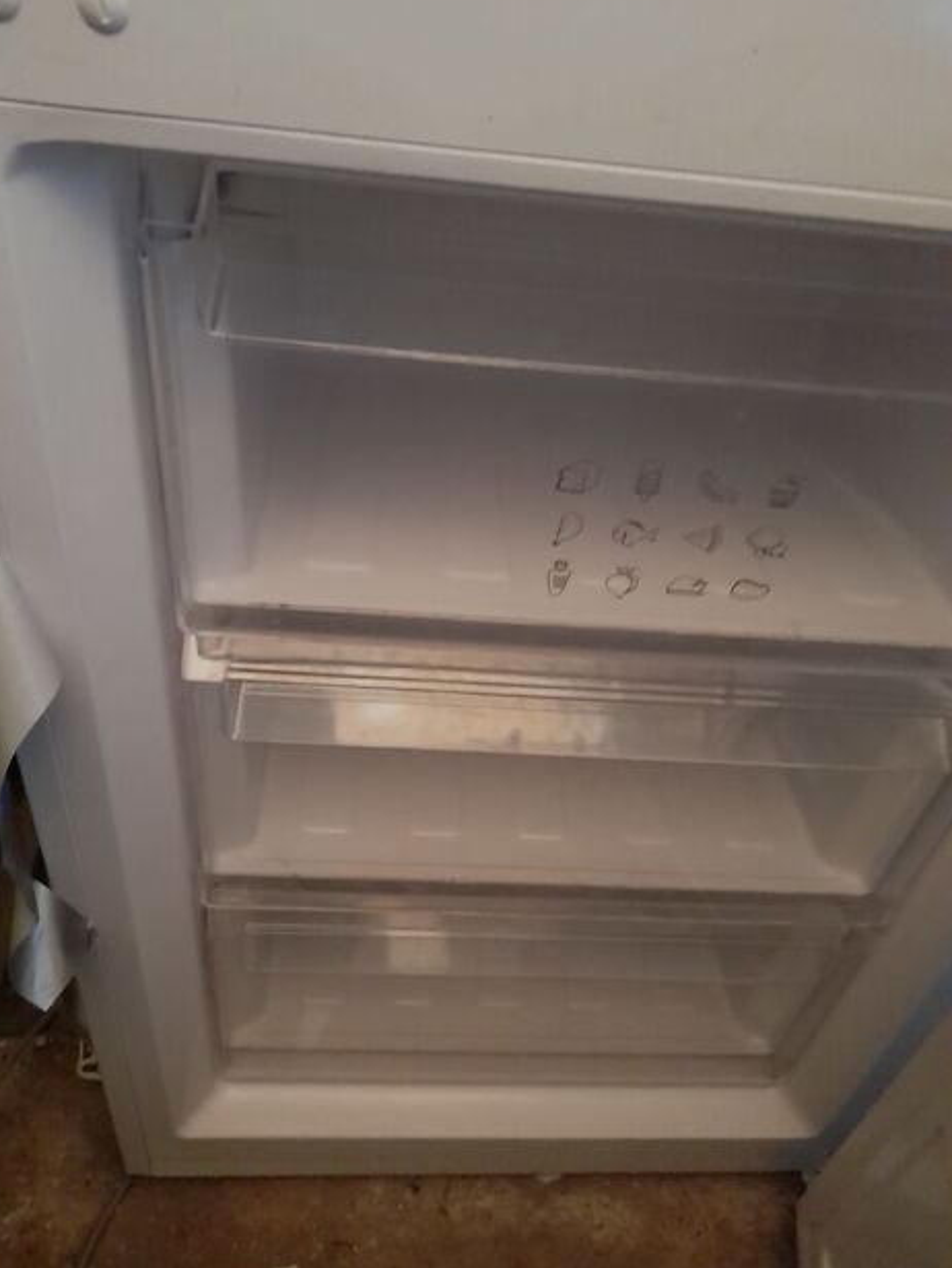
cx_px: 462
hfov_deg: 53.1
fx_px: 952
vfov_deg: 67.3
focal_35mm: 26
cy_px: 627
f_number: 2
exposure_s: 1/10
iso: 800
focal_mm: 4.6
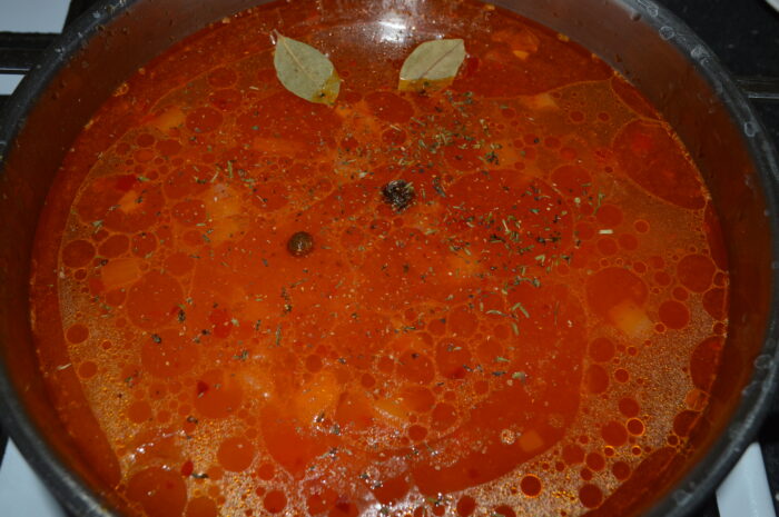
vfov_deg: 39.9
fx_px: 713
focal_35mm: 33
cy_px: 258
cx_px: 390
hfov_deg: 57.3
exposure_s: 1/60
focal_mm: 22
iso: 100
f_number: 8
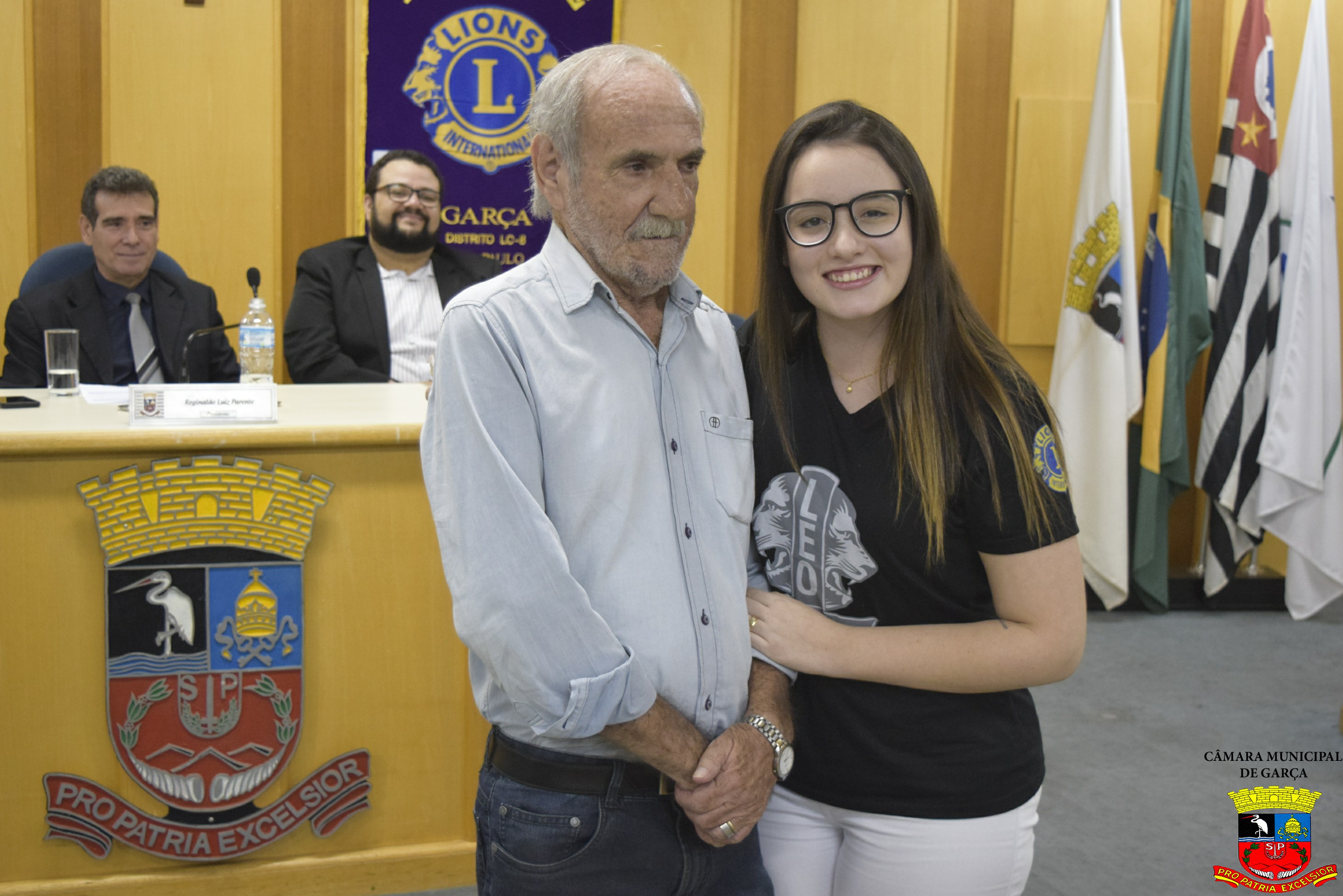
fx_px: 1828
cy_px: 445
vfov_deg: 27.5
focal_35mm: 49
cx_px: 671
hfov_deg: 40.3
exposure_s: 1/160
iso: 2200
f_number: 4.5
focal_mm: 32
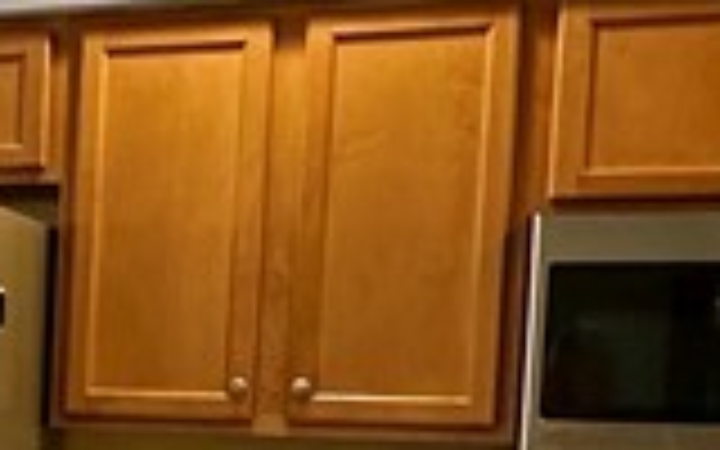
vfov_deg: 13.5
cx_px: -518
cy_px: 490
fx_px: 1864
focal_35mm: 95
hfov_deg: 18.1
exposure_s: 1/60
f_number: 2.2
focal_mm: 2.22
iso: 160
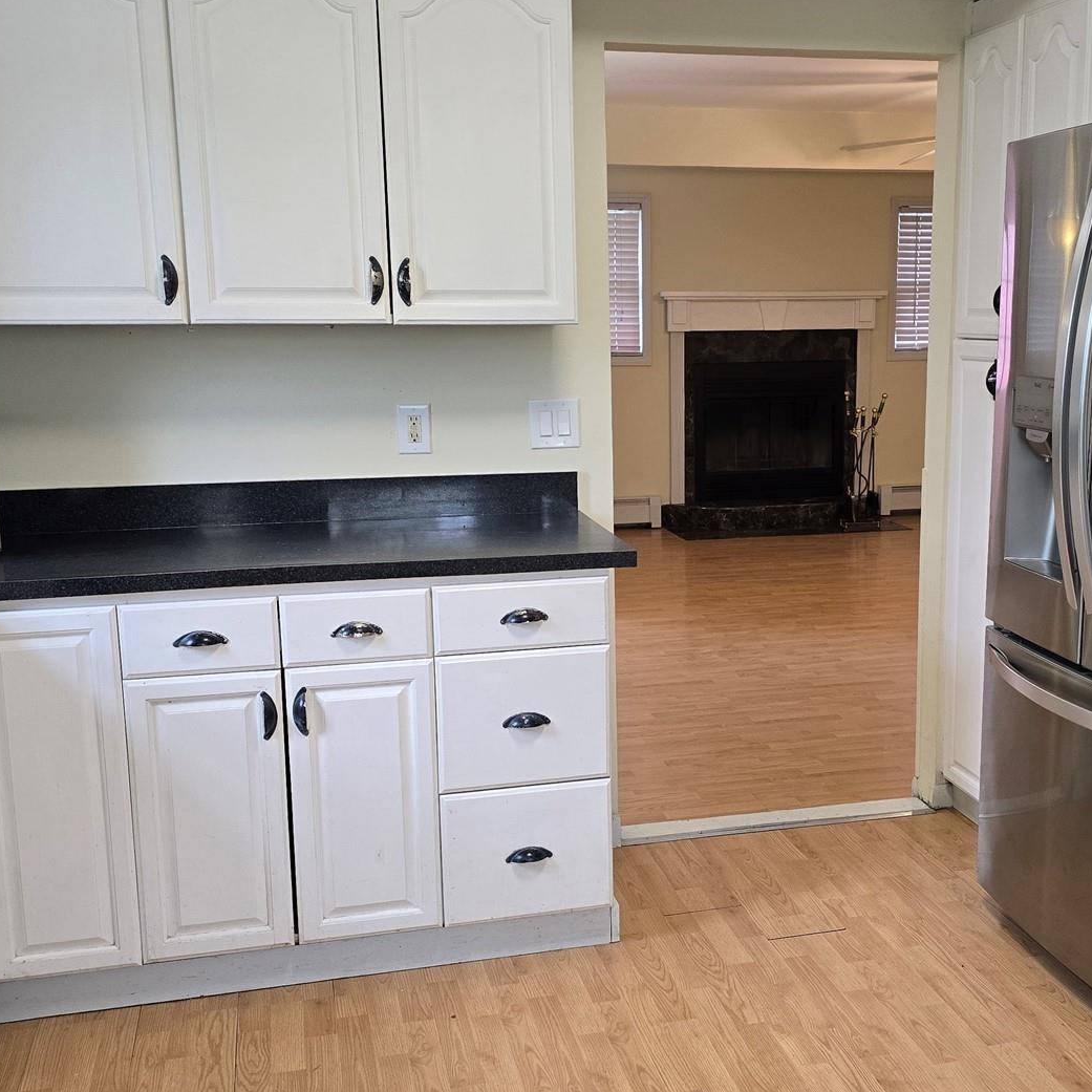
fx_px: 1428
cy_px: 615
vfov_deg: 41.8
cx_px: 660
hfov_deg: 41.6
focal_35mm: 40
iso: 250
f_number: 1.7
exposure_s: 1/120
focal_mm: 6.3
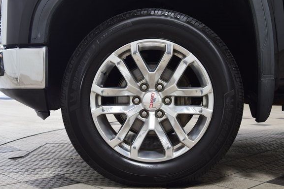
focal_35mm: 50
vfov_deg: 27.0
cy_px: 101
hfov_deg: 39.6
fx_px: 394
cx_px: 153
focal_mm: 30
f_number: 6.3
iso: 640
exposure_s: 1/15
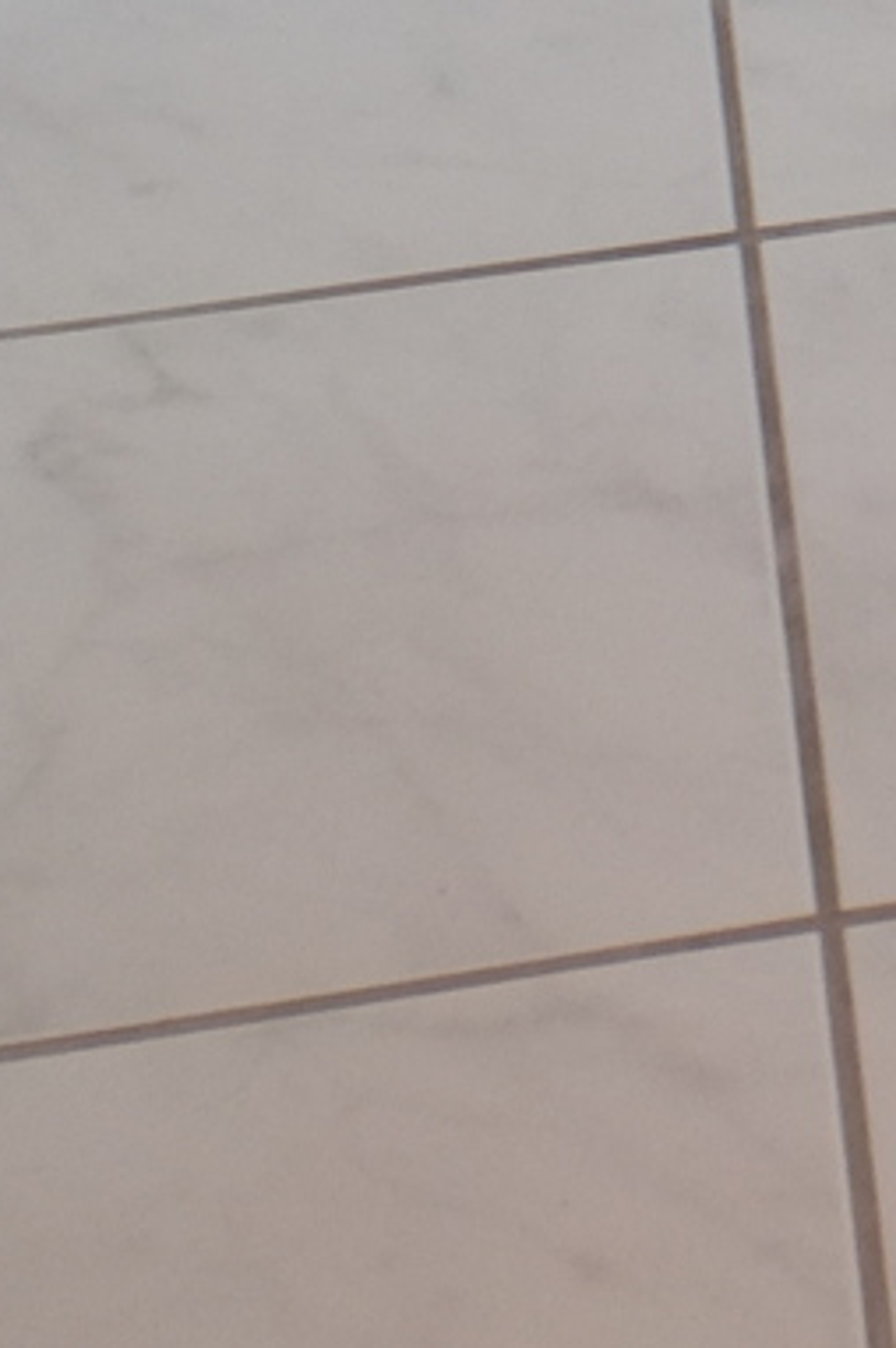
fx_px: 6021
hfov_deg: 7.8
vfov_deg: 9.9
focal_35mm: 161
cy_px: -2583
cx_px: 2228
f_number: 2.8
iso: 800
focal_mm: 16
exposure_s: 1/28
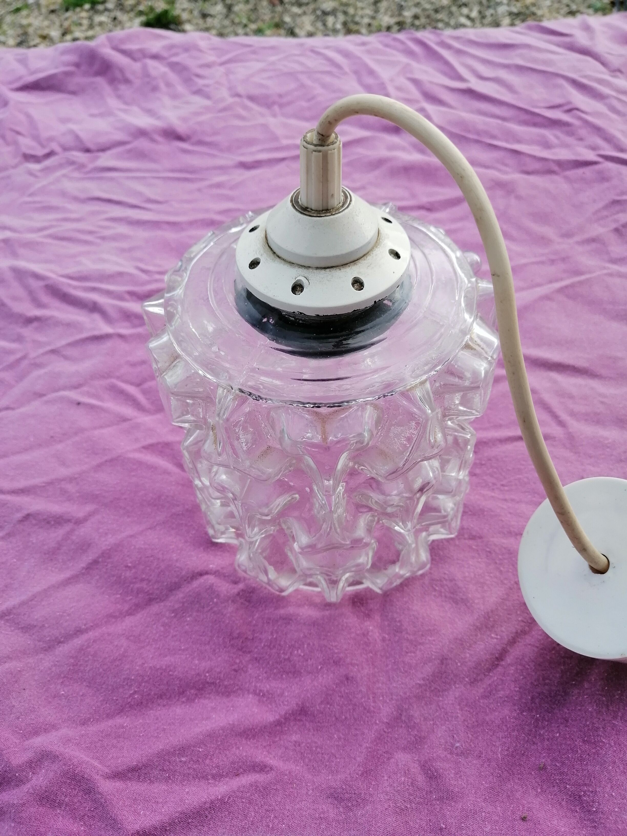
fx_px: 628
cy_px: 418
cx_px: 314
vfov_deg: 67.3
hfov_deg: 53.1
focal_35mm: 26
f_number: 1.8
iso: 50
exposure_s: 1/450
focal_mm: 3.96
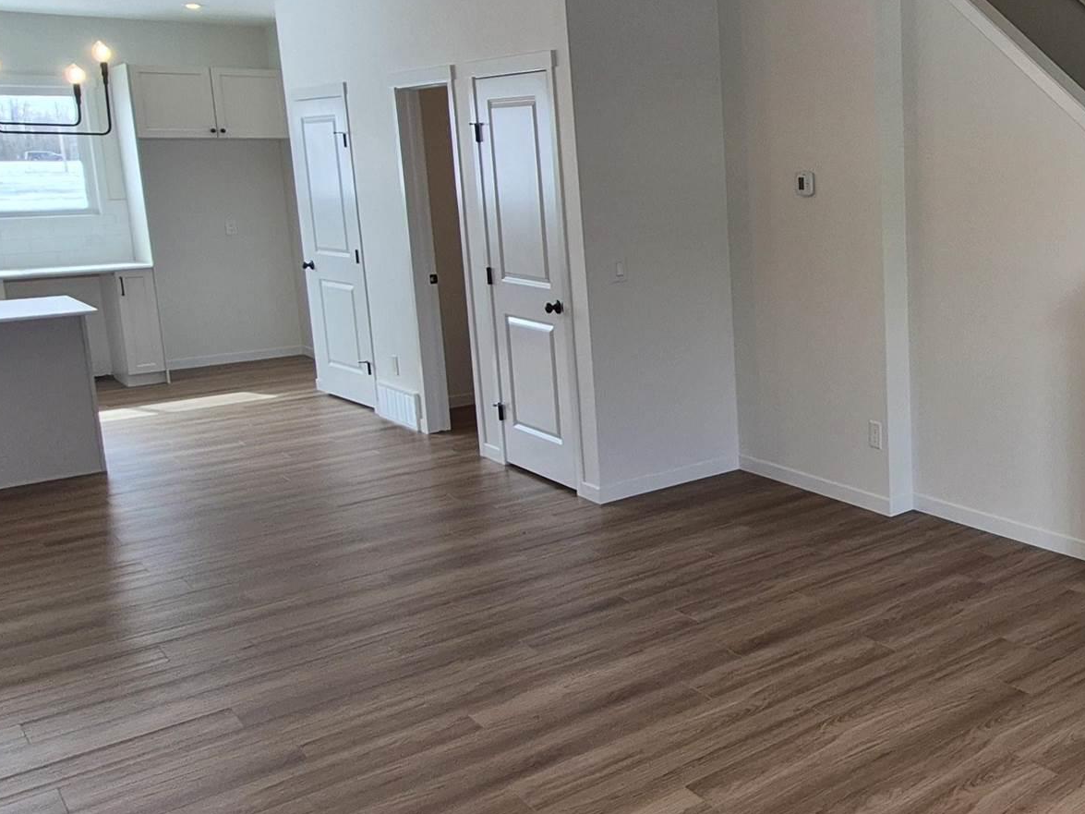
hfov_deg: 46.8
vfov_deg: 41.7
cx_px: 1037
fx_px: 1066
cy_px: 346
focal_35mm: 34
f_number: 2.2
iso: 50
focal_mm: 1.74
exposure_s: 1/141
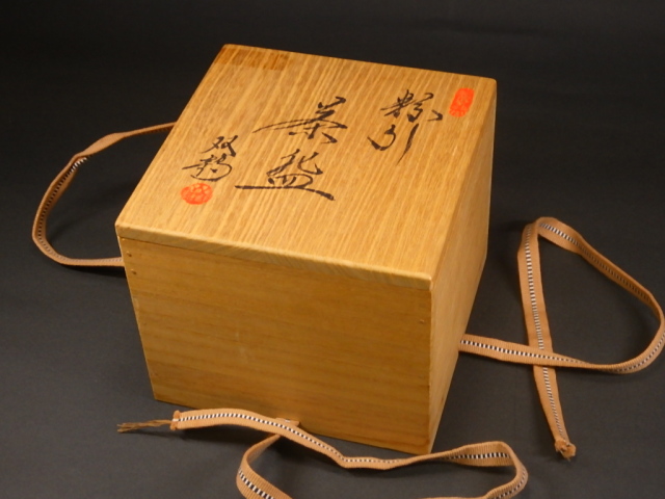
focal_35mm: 62
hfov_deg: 31.2
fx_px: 1191
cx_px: 332
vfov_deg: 23.7
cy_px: 250
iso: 320
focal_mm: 11.1
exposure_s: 1/60
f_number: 4.6
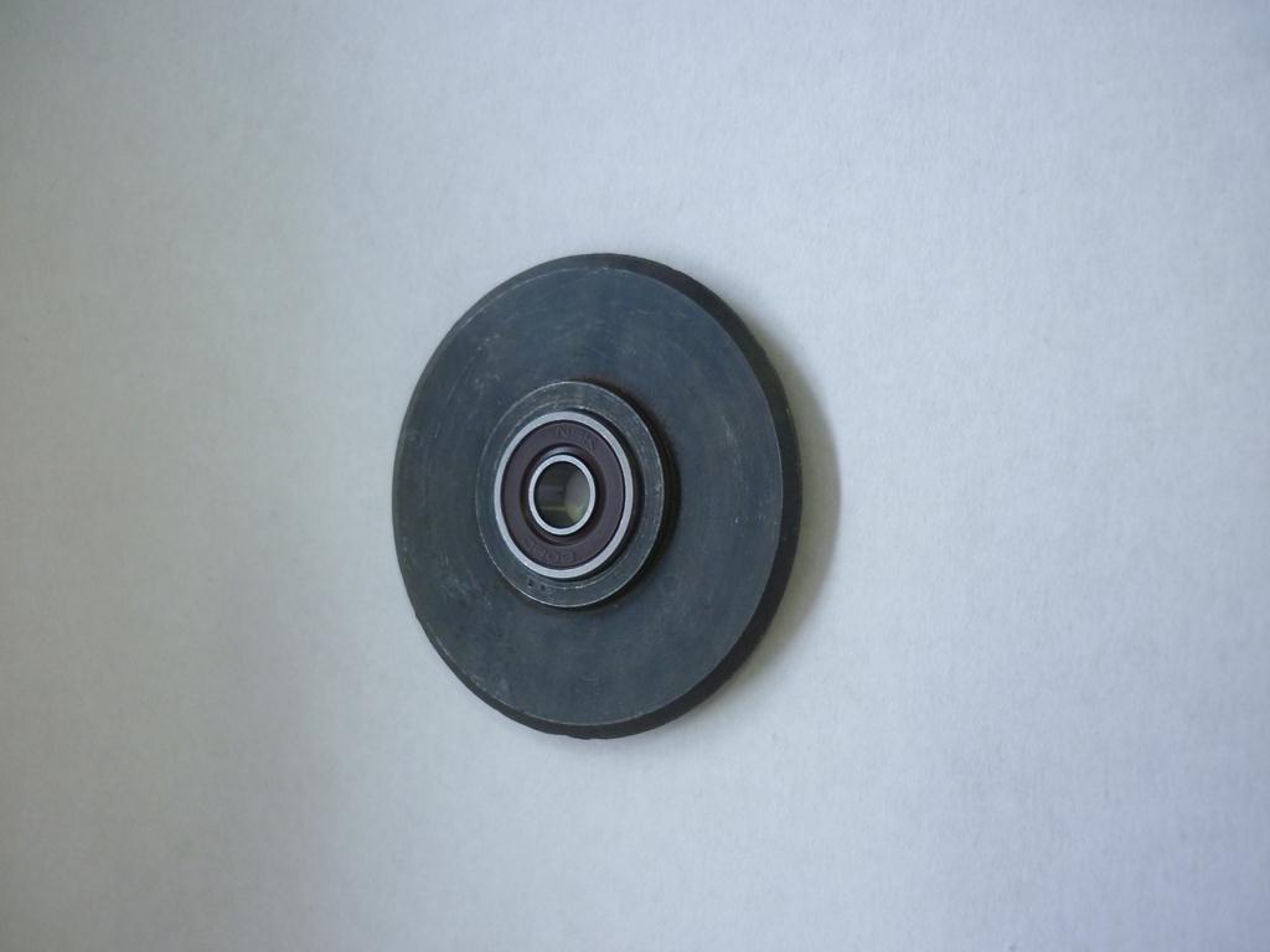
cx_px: 635
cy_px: 476
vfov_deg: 42.9
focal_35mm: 33
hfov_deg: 55.4
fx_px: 1211
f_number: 2.8
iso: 200
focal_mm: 5.5
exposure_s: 1/30
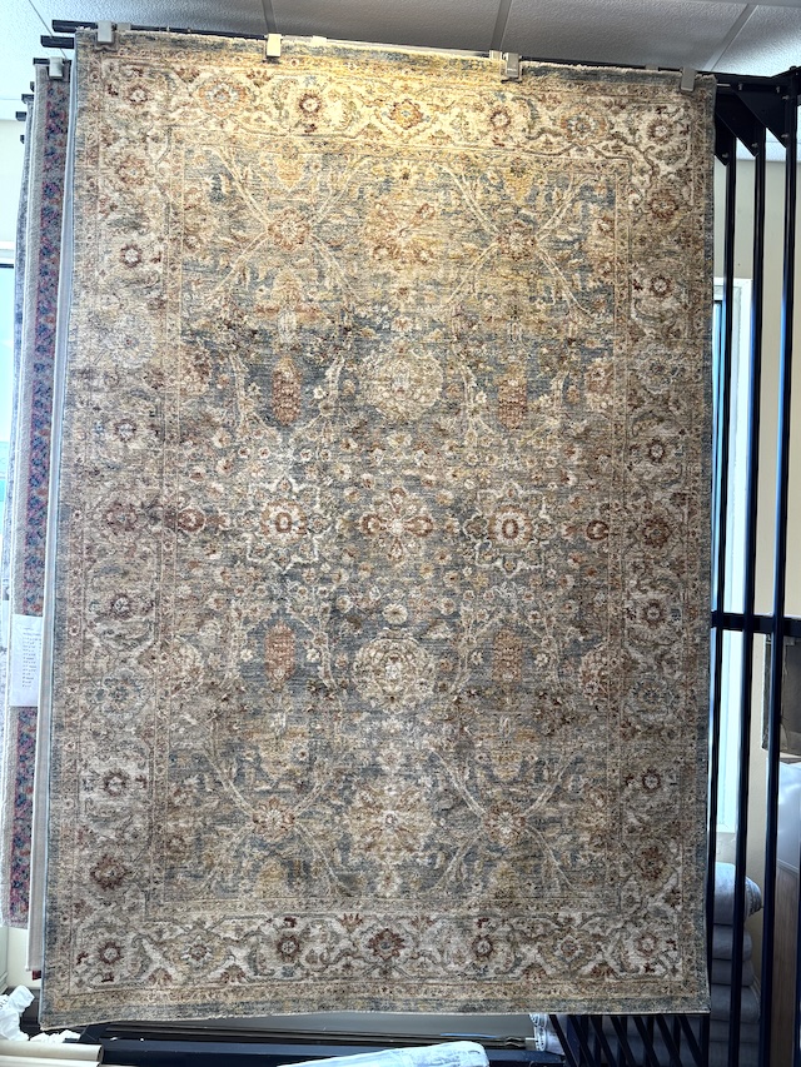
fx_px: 740
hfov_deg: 56.8
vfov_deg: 71.6
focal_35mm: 24
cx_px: 400
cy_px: 534
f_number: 1.78
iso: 100
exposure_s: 1/120
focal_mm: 6.76
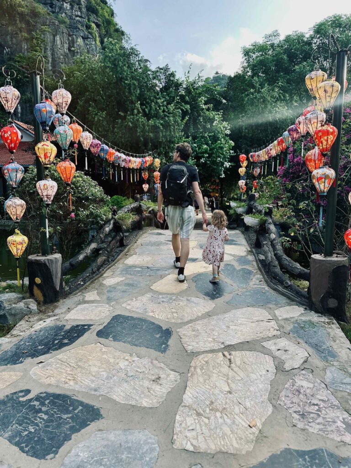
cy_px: 234
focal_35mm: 24
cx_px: 176
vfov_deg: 71.6
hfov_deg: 56.8
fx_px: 324
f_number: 1.78
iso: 80
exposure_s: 1/663
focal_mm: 6.86
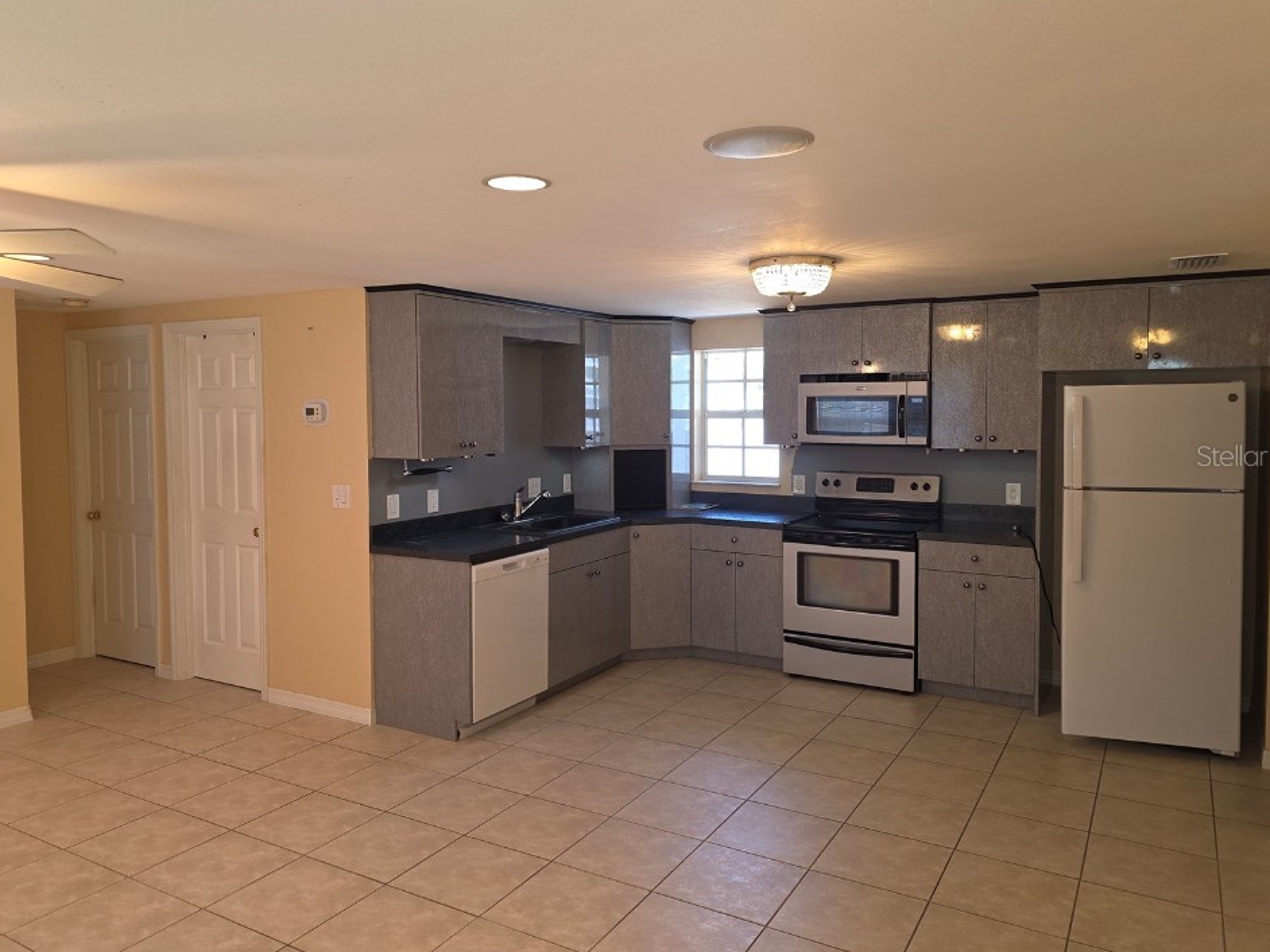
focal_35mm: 25
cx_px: 634
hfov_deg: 69.4
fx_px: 917
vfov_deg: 54.9
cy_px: 455
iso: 64
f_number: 1.7
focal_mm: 6.3
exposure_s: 1/60
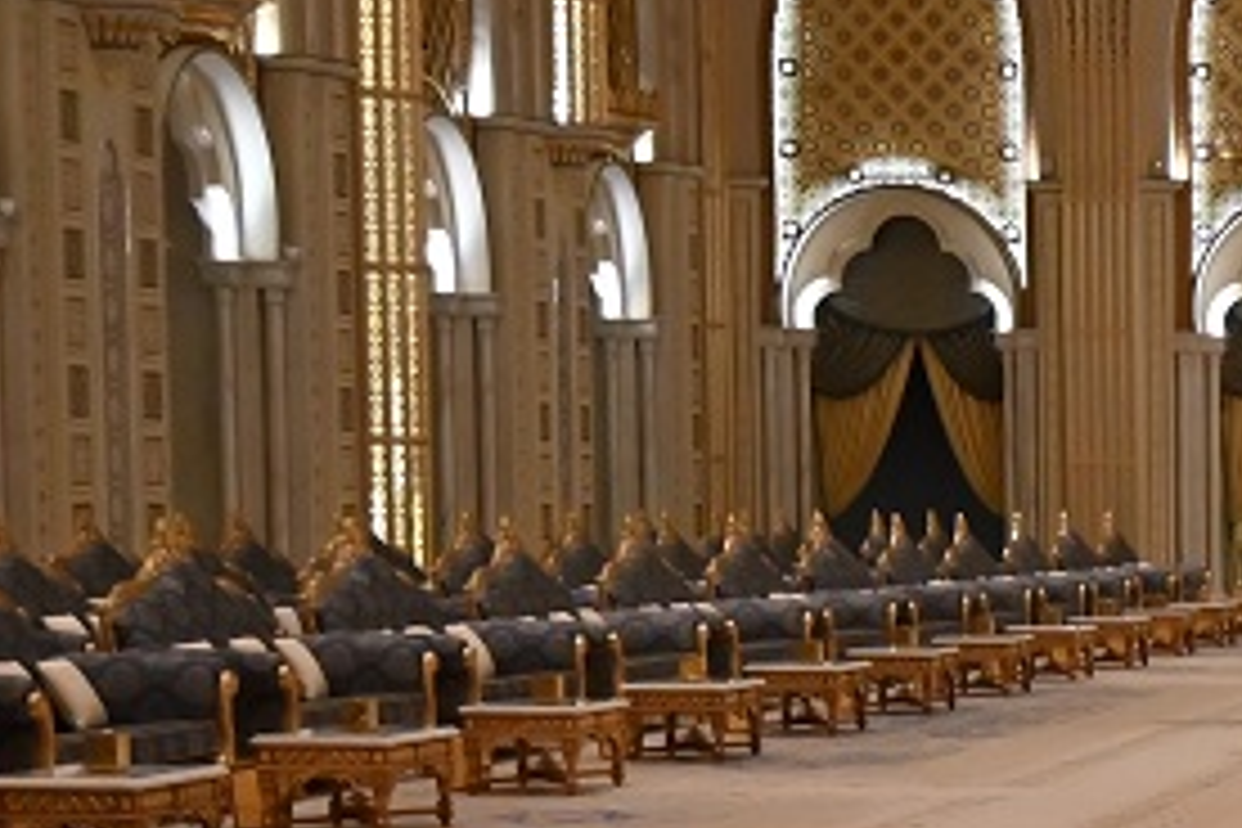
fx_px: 4485
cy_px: 961
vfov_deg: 10.4
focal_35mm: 130
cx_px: 1926
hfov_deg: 14.6
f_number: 4
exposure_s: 1/125
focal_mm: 24
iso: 1400
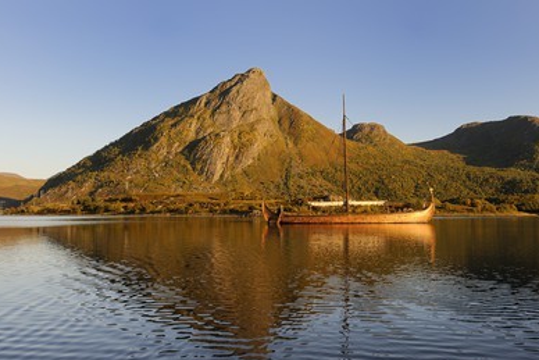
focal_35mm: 39
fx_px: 584
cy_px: 172
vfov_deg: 34.2
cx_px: 285
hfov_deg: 49.5
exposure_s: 1/160
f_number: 9
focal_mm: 36
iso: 200
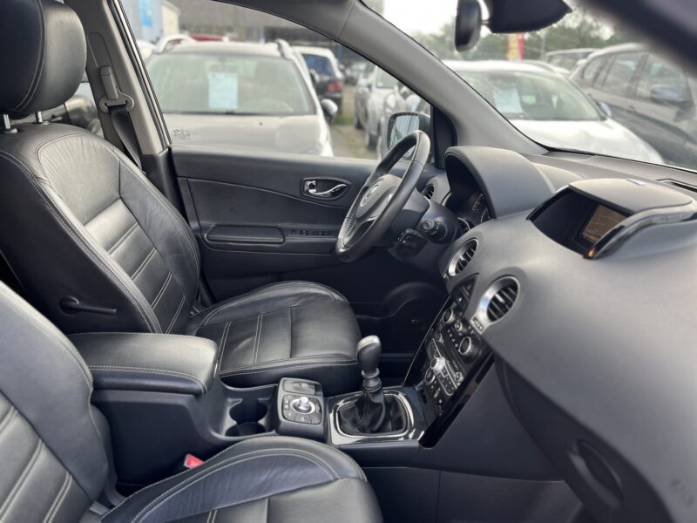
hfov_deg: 67.3
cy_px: 262
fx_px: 524
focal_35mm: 26
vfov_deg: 53.1
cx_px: 348
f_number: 1.6
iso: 40
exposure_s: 1/148
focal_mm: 5.1
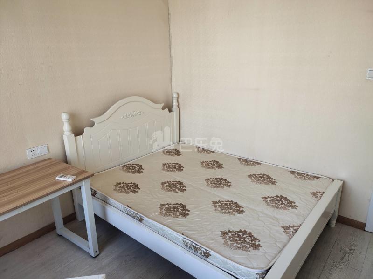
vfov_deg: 58.9
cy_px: 140
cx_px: 186
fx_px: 248
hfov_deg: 73.9
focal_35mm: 23
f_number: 1.79
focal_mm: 4.76
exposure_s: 1/100
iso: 113
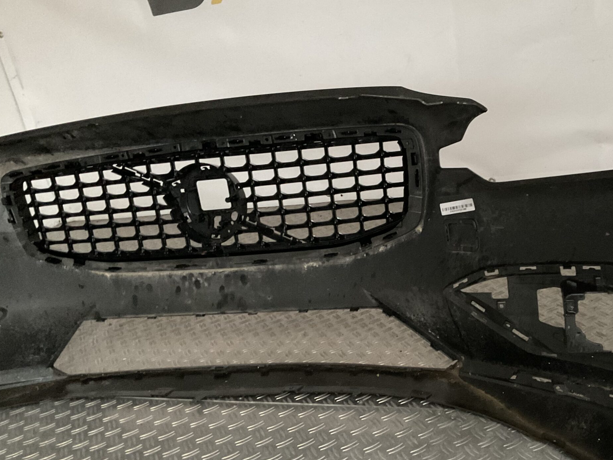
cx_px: 418
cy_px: 295
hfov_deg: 45.9
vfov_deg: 35.7
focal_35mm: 40
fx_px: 708
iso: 500
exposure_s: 1/20
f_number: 1.8
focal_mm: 3
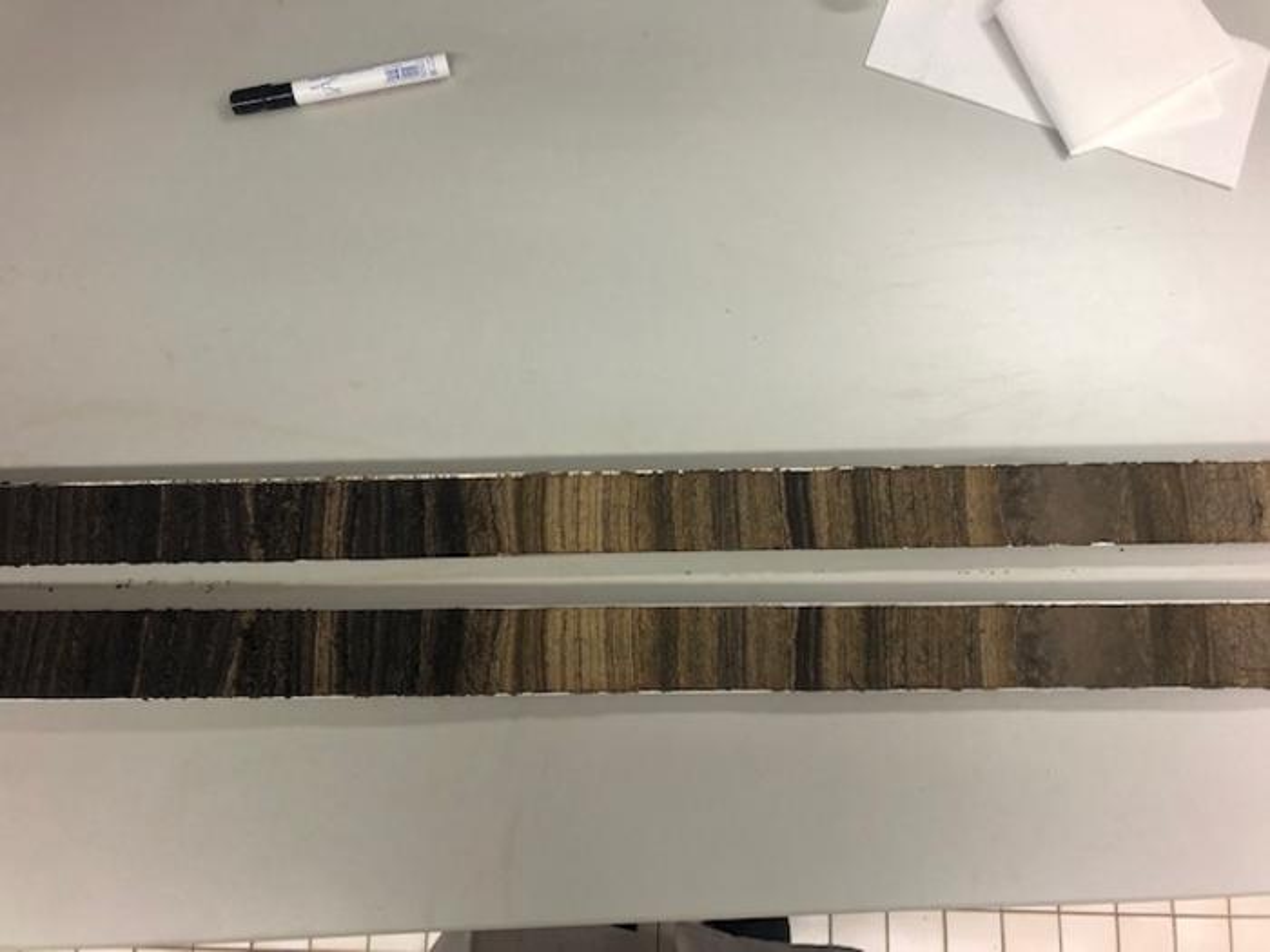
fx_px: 1027
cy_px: 476
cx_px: 635
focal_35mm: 28
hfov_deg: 63.4
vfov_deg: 49.7
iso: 32
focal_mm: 3.99
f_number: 1.8
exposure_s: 1/33
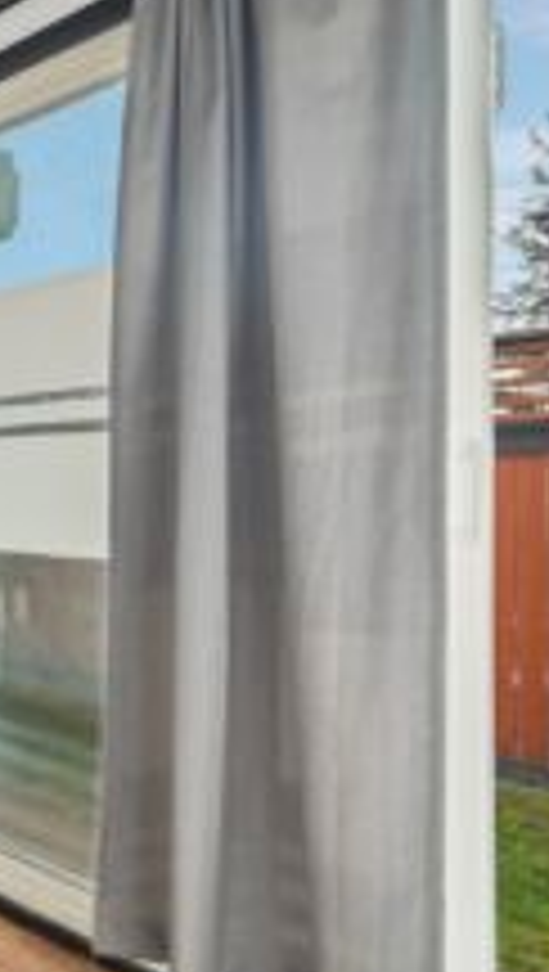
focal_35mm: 31
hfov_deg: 26.9
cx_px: -274
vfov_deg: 62.6
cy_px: 493
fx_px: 800
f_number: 8
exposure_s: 1/100
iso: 1600
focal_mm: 16
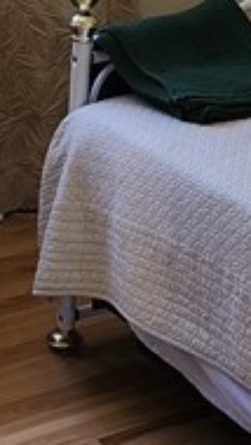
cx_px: 110
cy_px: -251
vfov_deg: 14.6
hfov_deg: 9.0
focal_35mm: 135
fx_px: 1596
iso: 320
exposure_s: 1/120
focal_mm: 6.4
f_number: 1.8
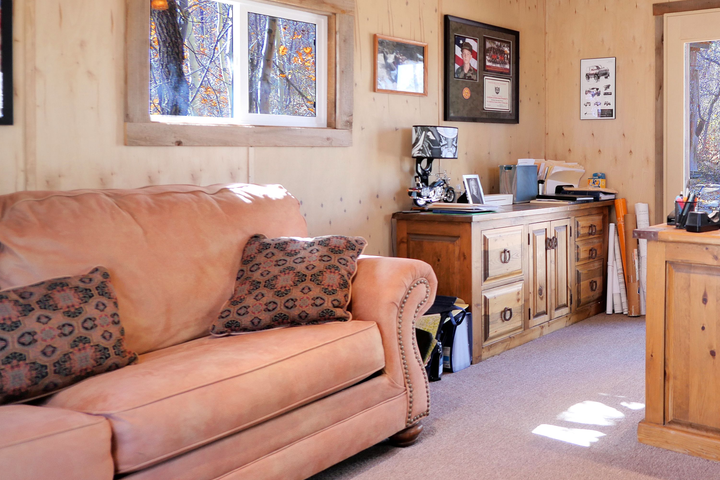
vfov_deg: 41.5
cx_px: 601
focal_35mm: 31
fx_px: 620
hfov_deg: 55.0
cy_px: 144
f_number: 2.5
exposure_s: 1/250
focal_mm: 9
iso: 800
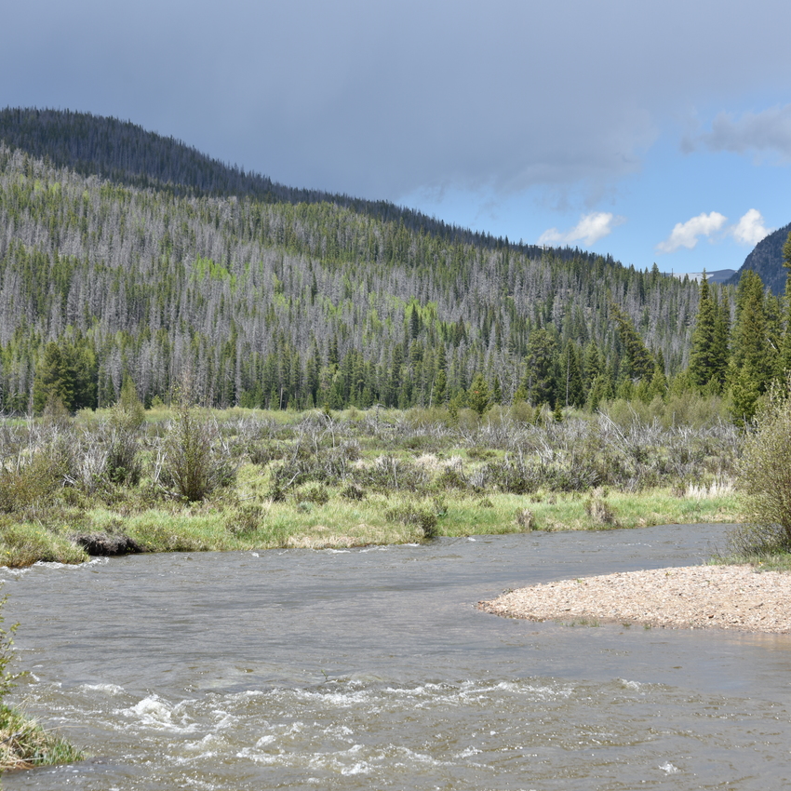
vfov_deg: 16.6
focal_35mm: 105
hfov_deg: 16.6
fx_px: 2715
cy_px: 395
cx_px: 503
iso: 100
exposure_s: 1/250
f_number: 8
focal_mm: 82
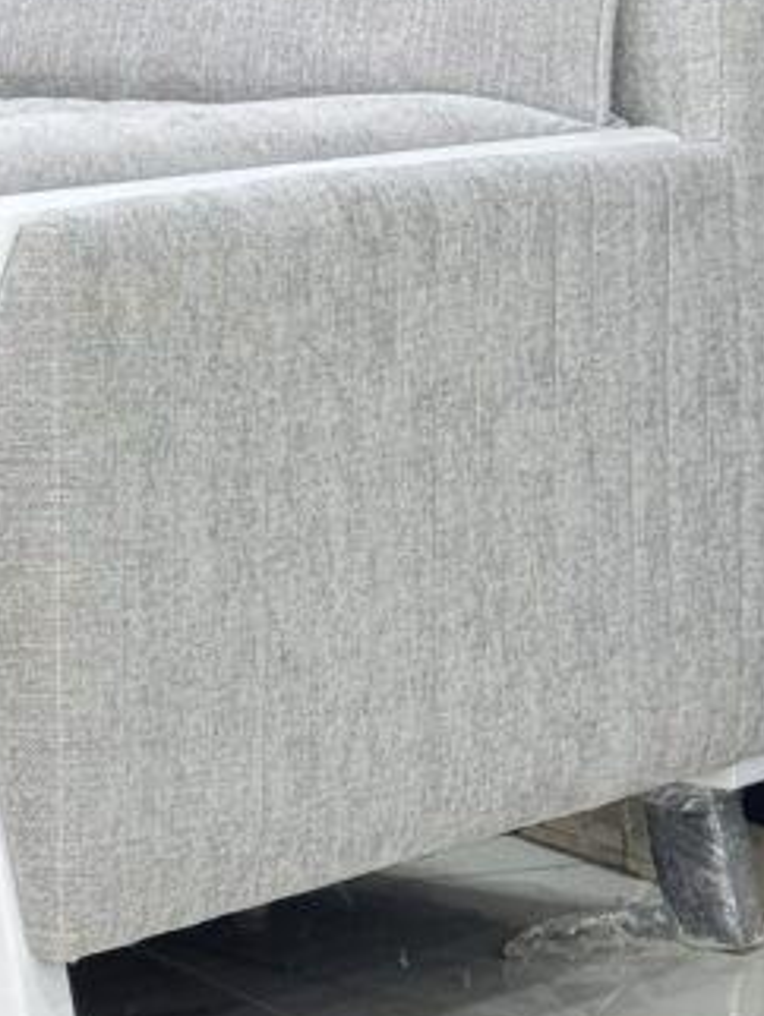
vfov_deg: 12.3
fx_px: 4673
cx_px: -335
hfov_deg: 9.1
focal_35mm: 159
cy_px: -30
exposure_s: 1/50
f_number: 1.78
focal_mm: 6.76
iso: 80
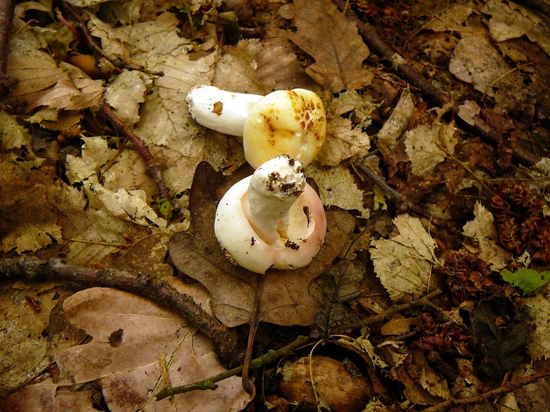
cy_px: 206
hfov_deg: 52.6
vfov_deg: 40.7
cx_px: 275
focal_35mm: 35
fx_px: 556
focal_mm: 5.2
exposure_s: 1/30
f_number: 2.8
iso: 160
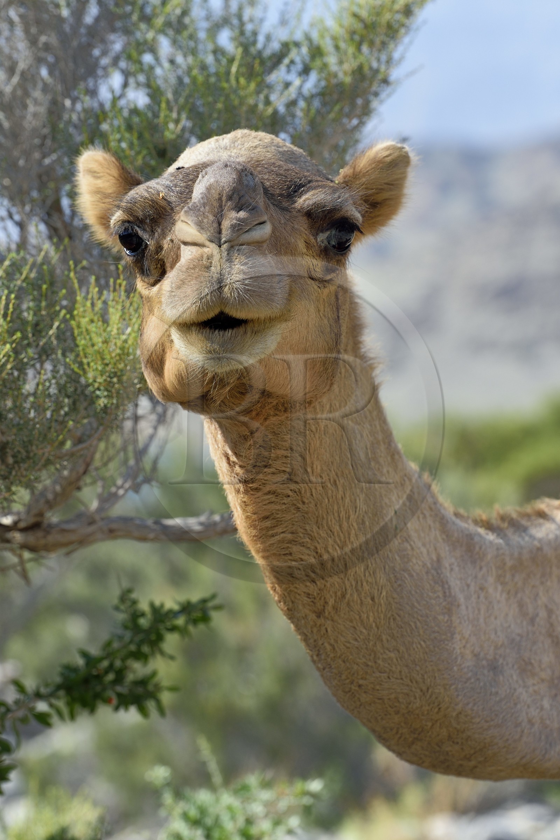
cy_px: 420
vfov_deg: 10.3
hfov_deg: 6.9
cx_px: 280
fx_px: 4666
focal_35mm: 200
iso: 200
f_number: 7.1
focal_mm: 200
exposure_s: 1/400
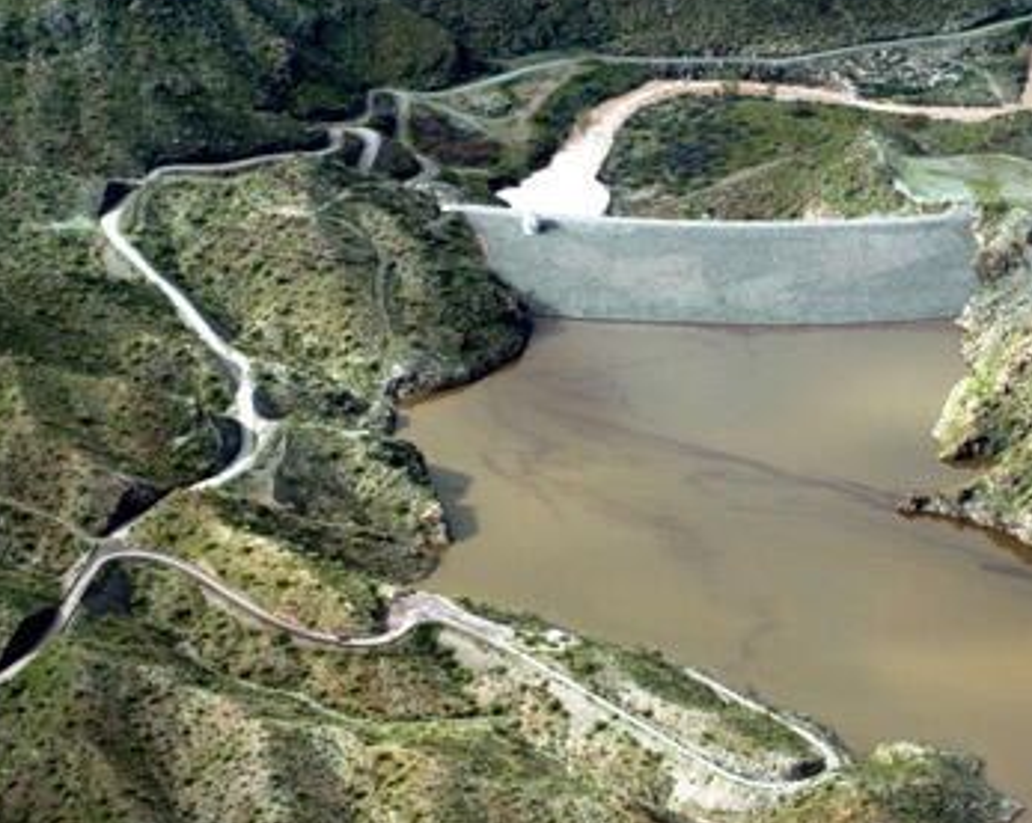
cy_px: 351
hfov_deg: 13.6
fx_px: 4333
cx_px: 708
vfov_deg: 10.9
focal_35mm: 142
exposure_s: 1/320
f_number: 9
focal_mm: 70
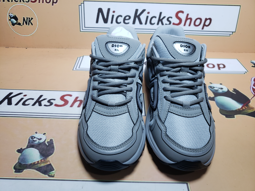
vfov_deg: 53.1
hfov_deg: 67.3
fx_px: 192
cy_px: 96
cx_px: 128
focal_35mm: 26
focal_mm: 4.3
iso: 50
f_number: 1.5
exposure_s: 1/485
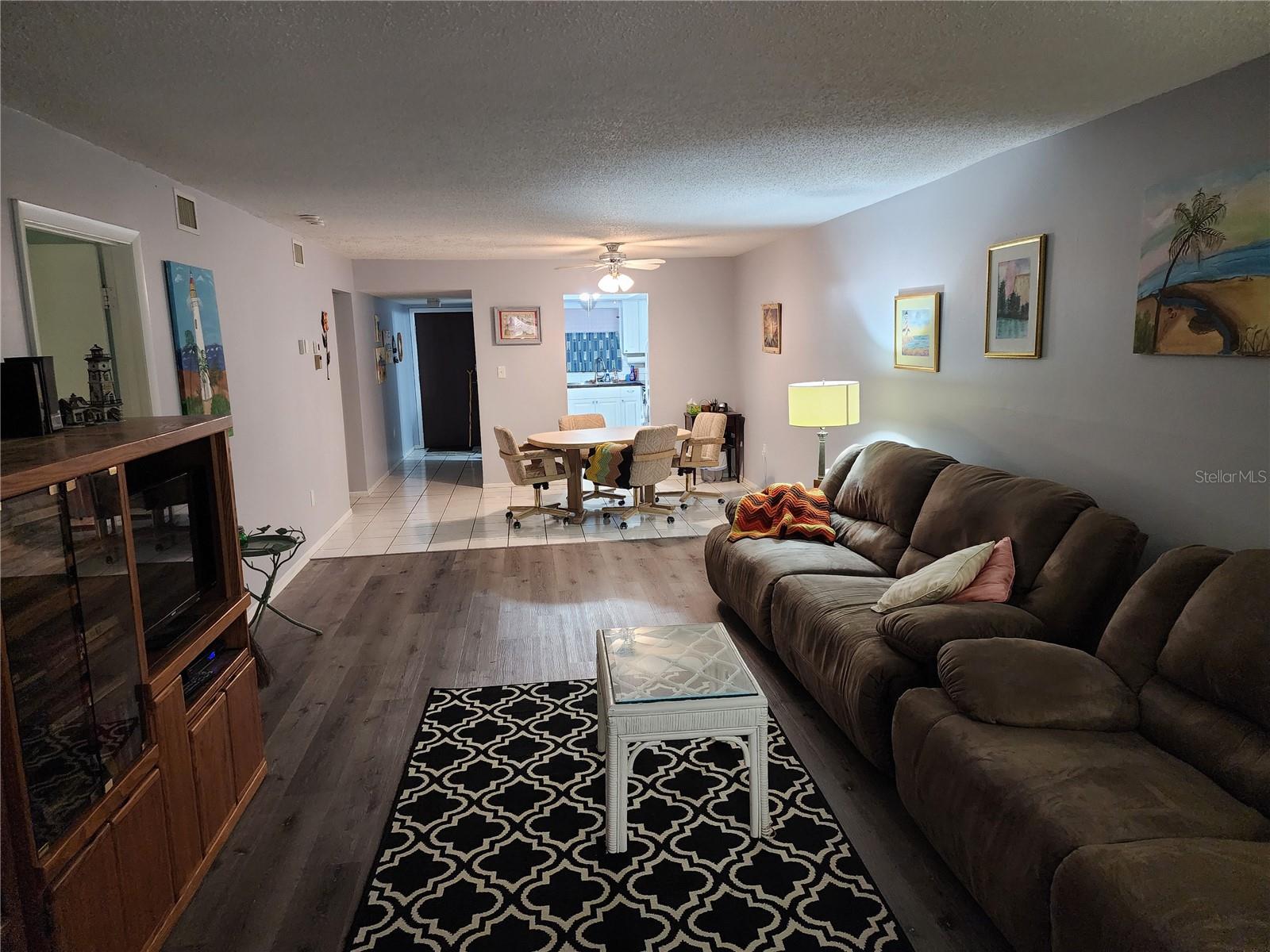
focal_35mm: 23
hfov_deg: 73.9
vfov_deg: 58.9
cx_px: 635
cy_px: 476
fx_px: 844
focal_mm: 6.4
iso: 640
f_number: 1.8
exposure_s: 1/60
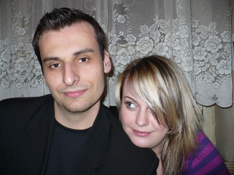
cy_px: 88
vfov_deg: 38.7
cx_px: 117
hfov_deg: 50.1
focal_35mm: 37
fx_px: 250
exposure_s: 1/30
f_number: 2.8
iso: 100
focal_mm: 6.1
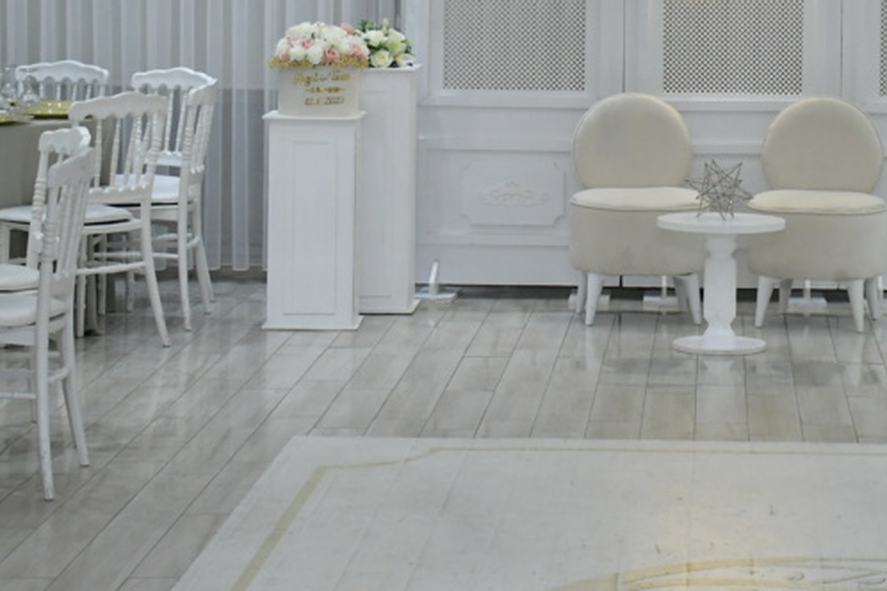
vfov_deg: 12.3
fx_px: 2735
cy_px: 93
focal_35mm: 111
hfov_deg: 18.1
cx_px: 810
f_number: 5
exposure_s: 1/125
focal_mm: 32
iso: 1600
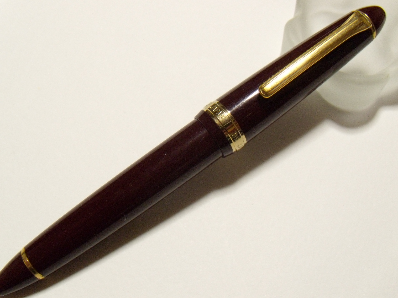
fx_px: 437
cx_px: 189
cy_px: 148
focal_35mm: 38
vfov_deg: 37.7
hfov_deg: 49.0
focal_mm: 6.4
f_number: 3.6
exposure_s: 1/20
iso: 400
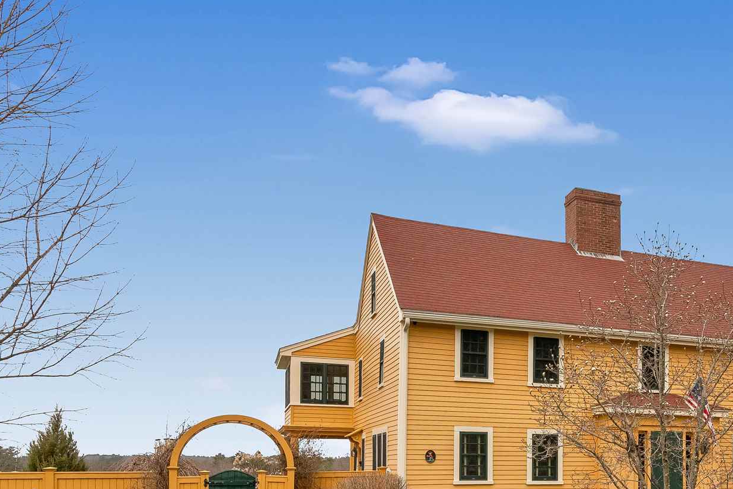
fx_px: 815
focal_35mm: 40
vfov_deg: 32.1
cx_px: 757
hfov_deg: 41.2
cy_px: 425
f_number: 8
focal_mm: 16
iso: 800
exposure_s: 1/1500
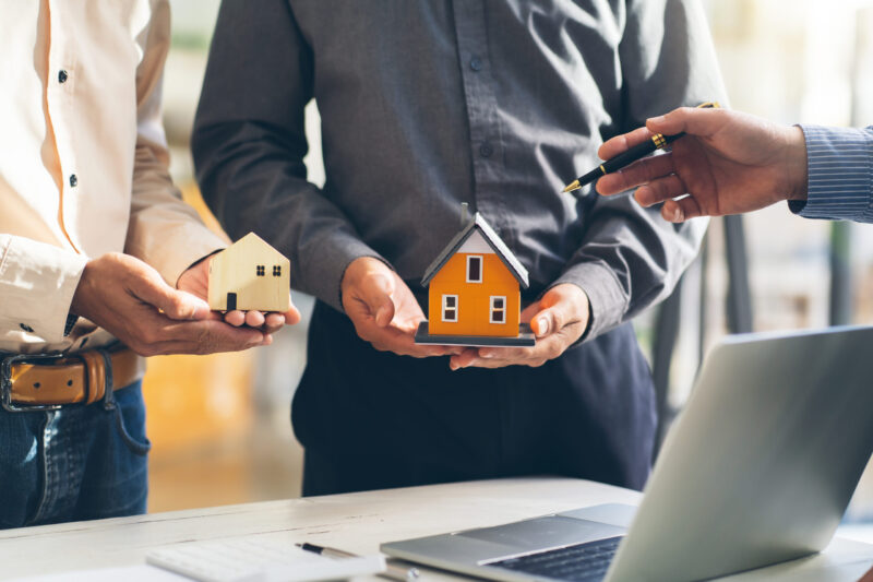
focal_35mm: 85
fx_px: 2061
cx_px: 436
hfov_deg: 23.9
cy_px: 291
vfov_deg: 16.1
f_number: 2.8
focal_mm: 85
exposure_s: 1/100
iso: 160
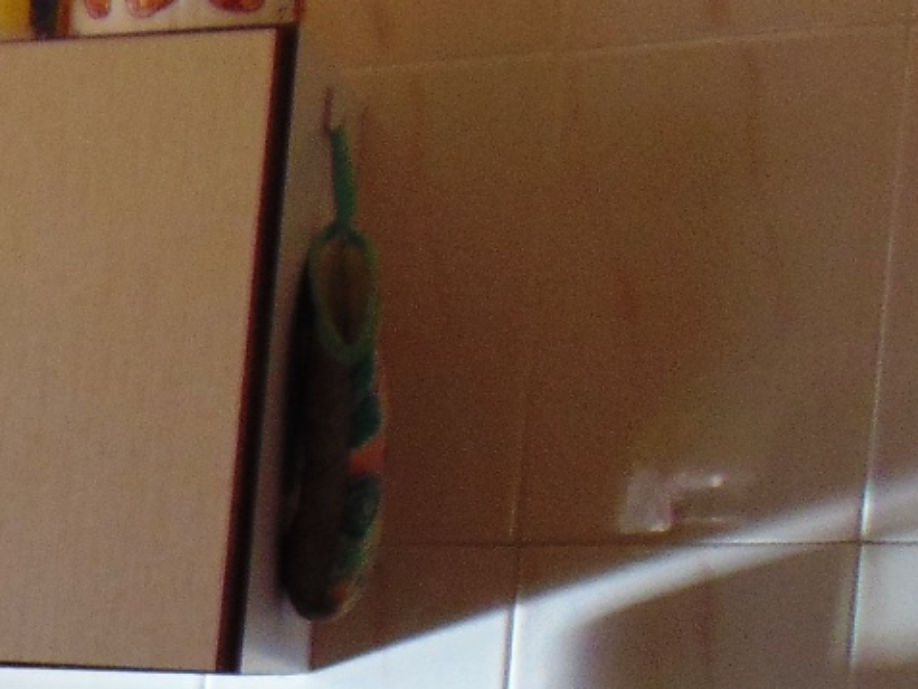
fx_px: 2865
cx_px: -982
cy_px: 970
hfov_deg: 14.6
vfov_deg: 13.1
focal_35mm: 108
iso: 80
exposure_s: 1/60
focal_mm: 4.5
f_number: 3
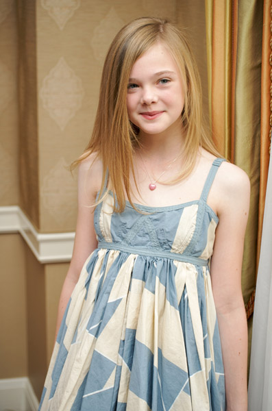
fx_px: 797
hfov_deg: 19.4
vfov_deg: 28.9
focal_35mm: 70
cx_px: 136
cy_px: 206
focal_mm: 70
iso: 400
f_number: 4.5
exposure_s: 1/100
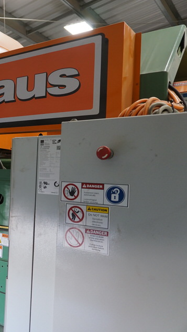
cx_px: -46
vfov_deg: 52.8
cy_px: 166
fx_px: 335
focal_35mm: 38
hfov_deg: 27.0
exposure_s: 1/160
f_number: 4
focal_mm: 16
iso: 640
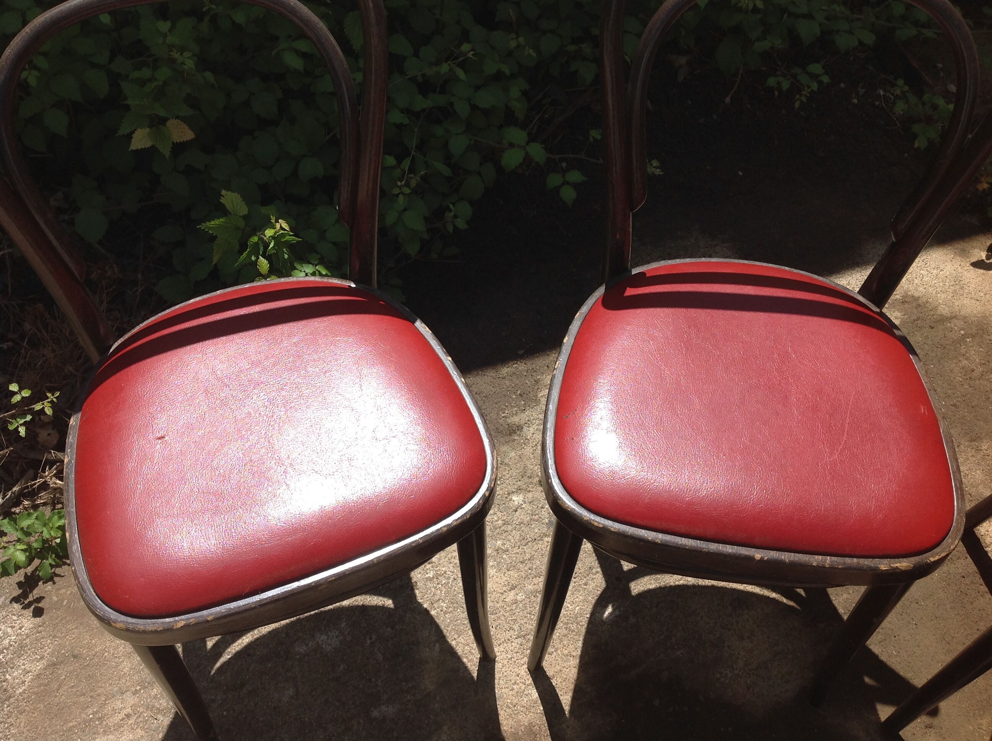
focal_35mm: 35
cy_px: 370
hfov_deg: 52.7
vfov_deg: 40.6
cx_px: 496
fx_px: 1002
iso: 50
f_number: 2.4
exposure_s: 1/1779
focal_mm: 4.28
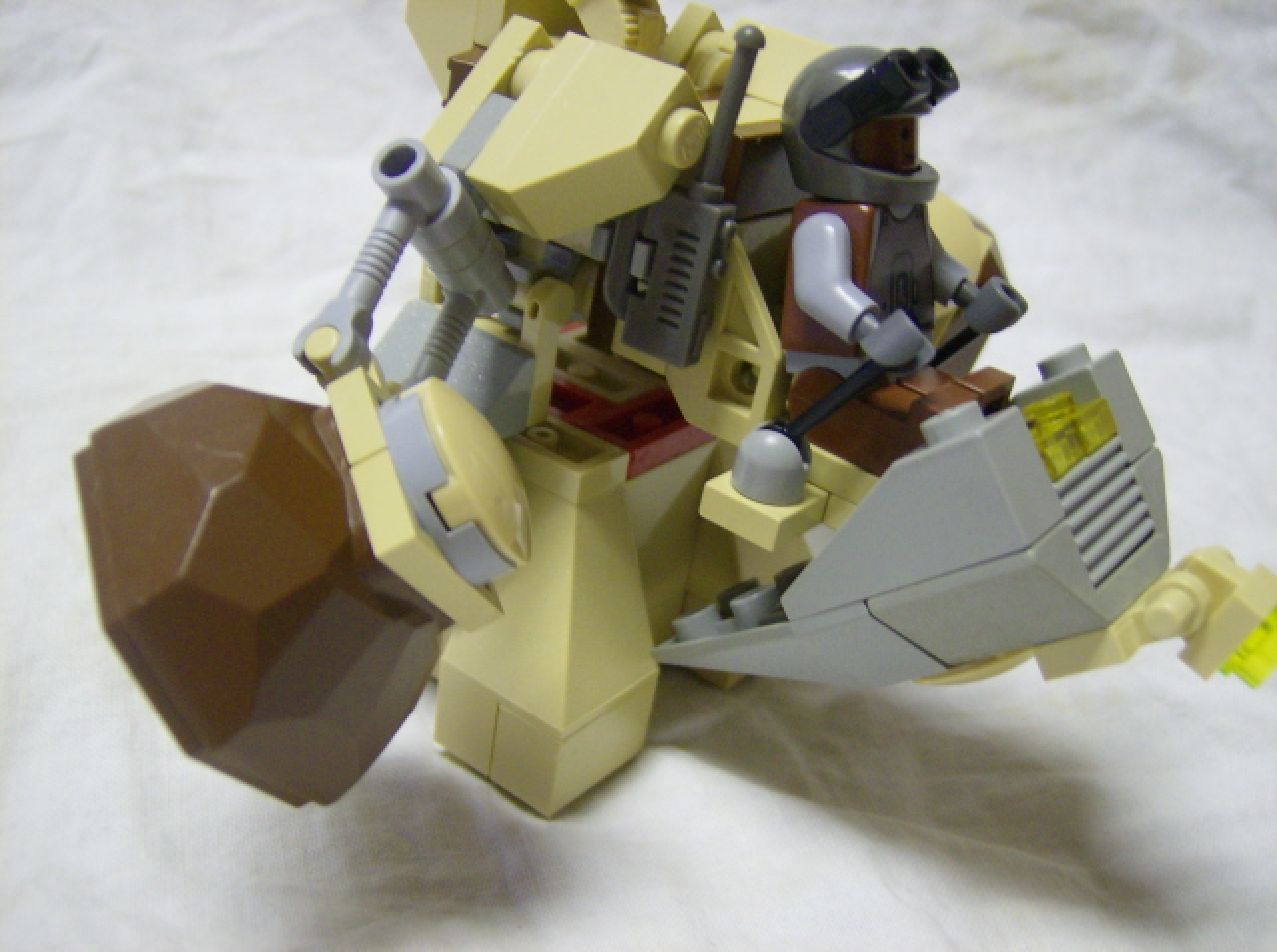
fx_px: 1325
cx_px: 638
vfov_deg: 39.5
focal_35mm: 36
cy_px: 476
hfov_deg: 51.5
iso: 200
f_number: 2.8
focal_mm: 6
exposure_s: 1/14.2
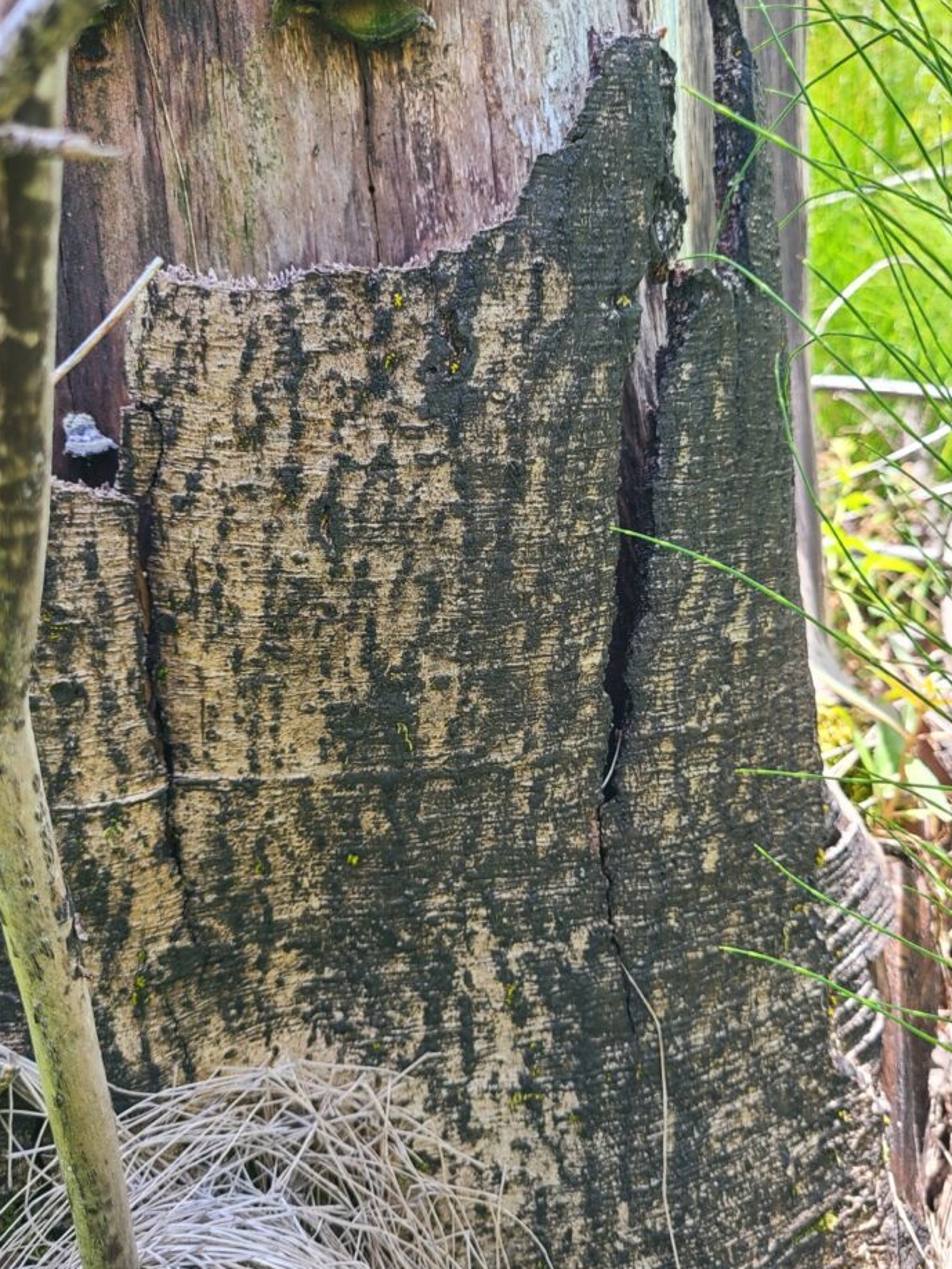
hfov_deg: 48.2
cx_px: 491
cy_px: 618
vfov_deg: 61.6
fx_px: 1063
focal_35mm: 29
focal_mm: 5.4
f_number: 1.8
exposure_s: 1/120
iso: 50
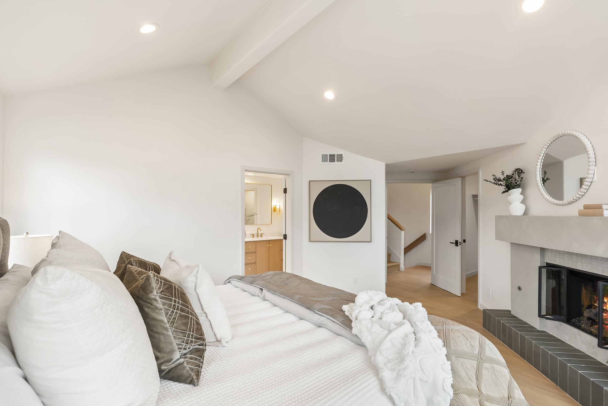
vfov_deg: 70.4
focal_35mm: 17
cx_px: 306
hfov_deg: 93.3
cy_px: 209
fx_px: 287
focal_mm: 16
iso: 500
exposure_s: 1/20
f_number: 8
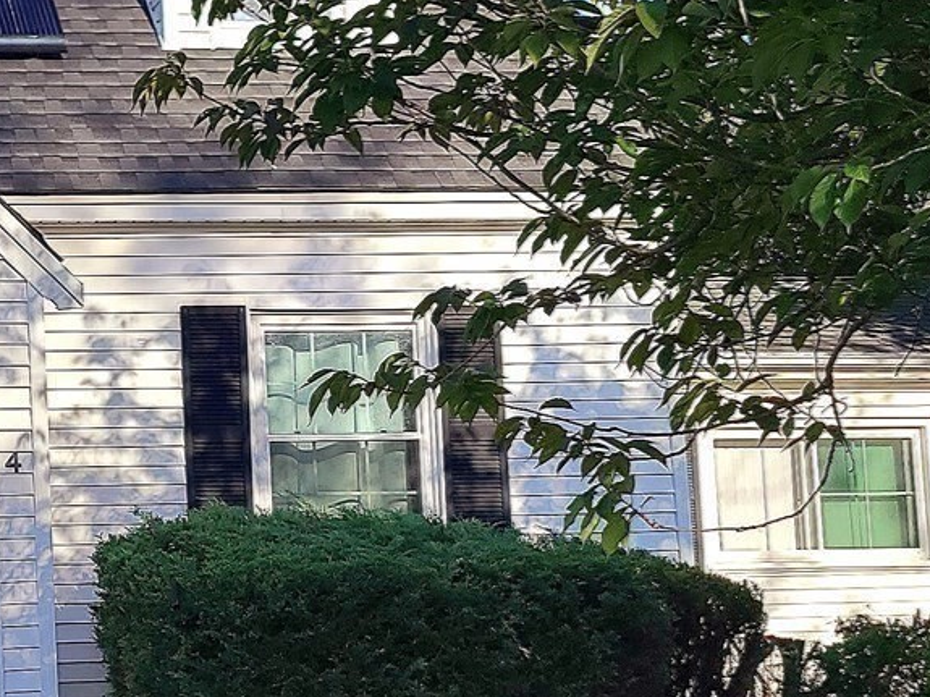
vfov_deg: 16.6
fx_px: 2391
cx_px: -45
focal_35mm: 89
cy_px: 283
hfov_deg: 21.1
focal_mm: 7
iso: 16
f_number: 1.8
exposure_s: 1/909
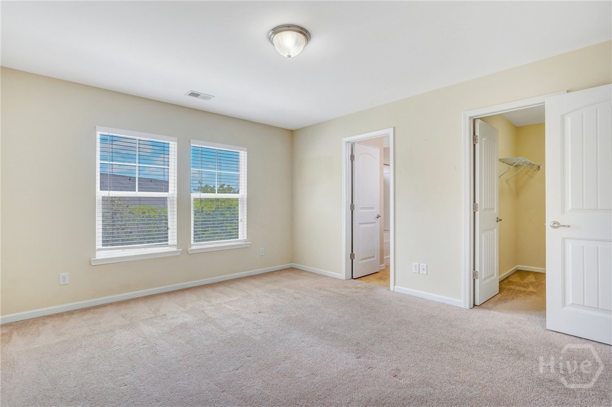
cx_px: 306
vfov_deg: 68.8
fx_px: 297
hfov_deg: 91.6
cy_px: 204
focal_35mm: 18
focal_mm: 17.5
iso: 320
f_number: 9
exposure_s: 1/100
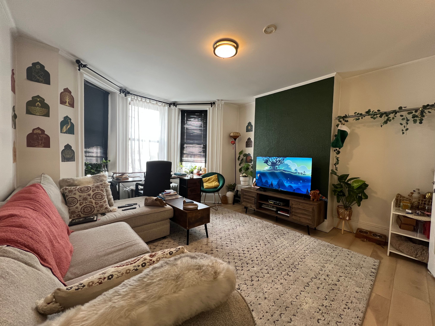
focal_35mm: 13
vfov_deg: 89.9
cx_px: 218
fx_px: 163
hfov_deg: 106.2
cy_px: 163
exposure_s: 1/120
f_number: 1.8
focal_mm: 1.57
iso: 160
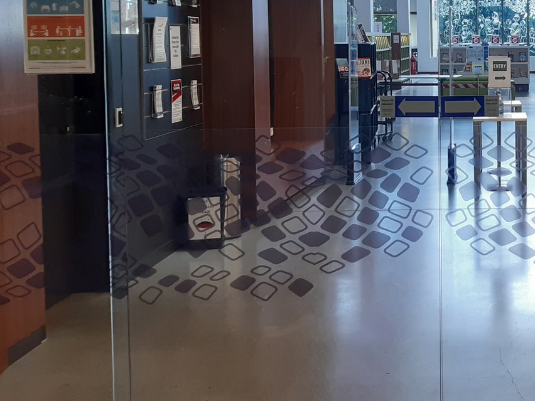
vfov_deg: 23.7
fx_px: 943
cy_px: 85
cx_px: 518
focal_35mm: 61
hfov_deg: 29.8
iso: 80
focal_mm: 3.92
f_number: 1.7
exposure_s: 1/50
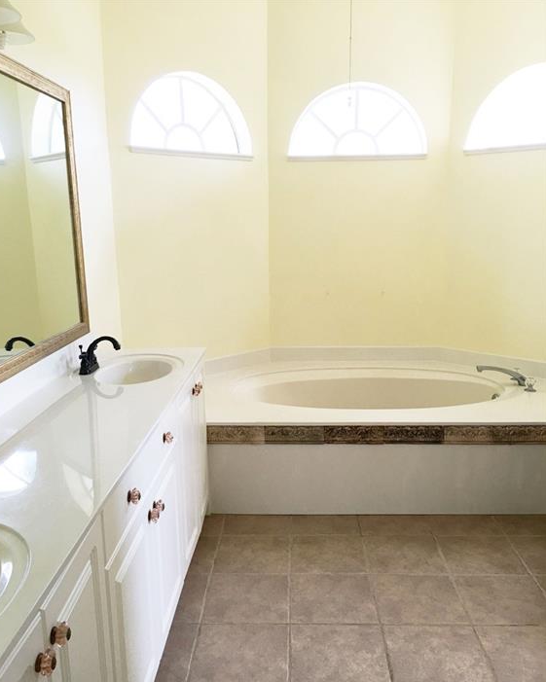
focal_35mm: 31
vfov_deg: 57.1
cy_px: 371
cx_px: 269
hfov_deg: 47.1
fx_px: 626
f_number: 2.2
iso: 25
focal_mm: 4.15
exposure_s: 1/40
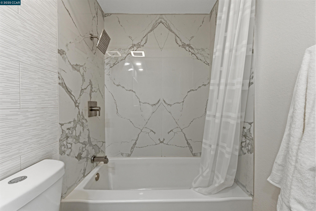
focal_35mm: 14
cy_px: 106
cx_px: 158
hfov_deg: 104.3
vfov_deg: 81.1
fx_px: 123
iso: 800
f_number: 8
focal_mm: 14
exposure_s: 1/320
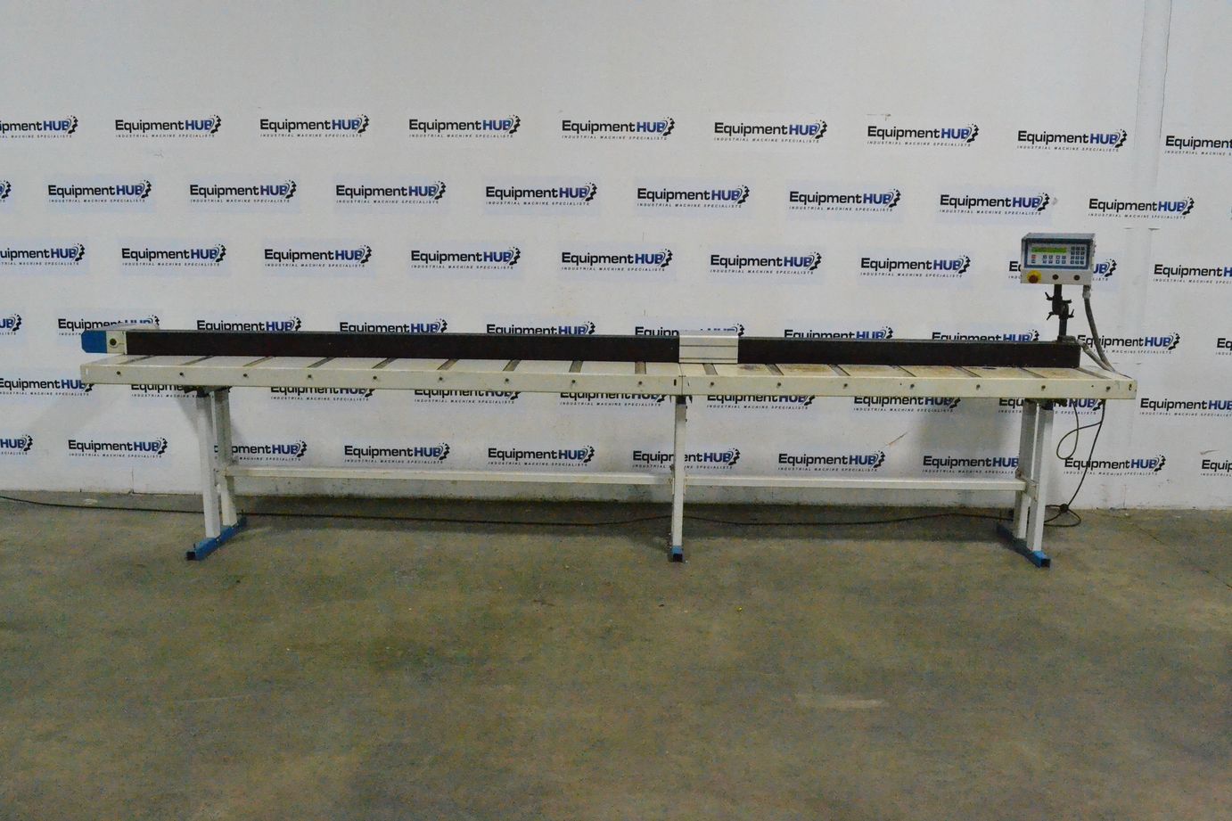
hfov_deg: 61.9
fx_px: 1026
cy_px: 410
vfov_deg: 43.6
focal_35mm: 30
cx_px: 616
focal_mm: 20
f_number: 9
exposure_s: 1/320
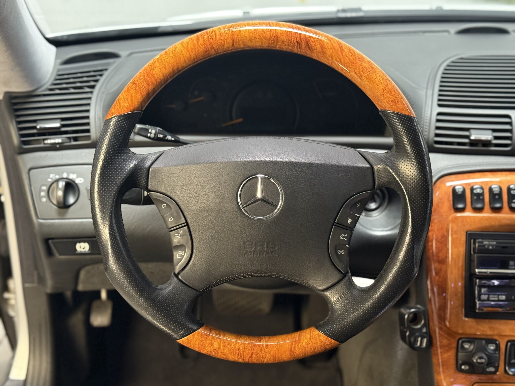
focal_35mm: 48
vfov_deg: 30.3
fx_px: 714
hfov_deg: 39.7
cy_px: 193
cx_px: 258
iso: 400
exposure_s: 1/33
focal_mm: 6.76
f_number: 1.78
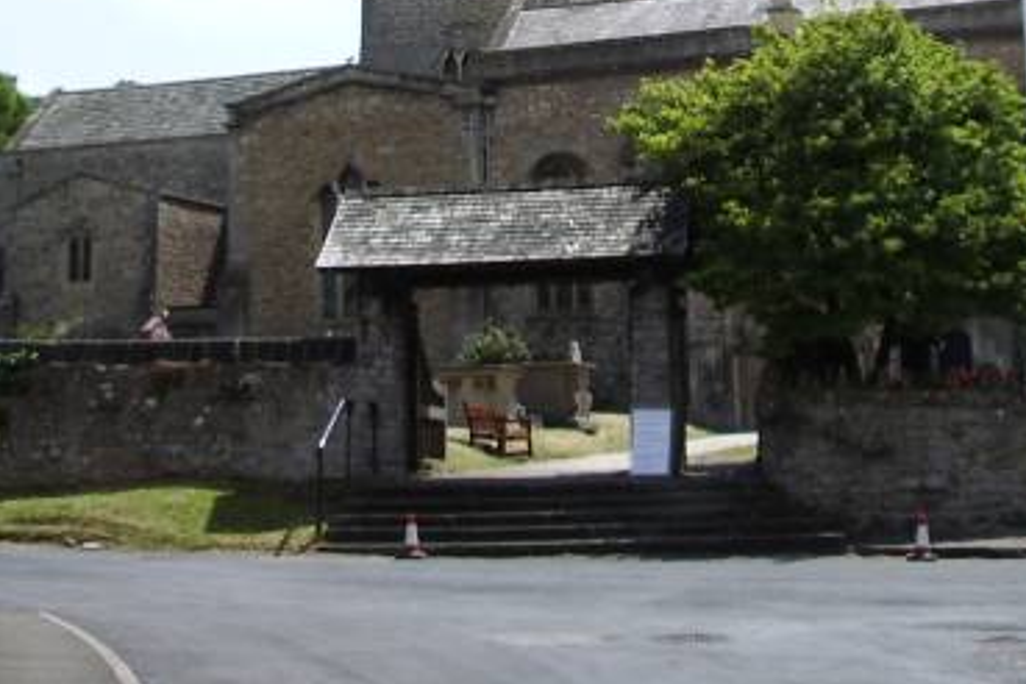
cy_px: -142
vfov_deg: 16.5
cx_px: 484
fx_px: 2251
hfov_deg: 25.7
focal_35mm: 79
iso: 50
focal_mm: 5.8
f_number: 4.3
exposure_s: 1/400
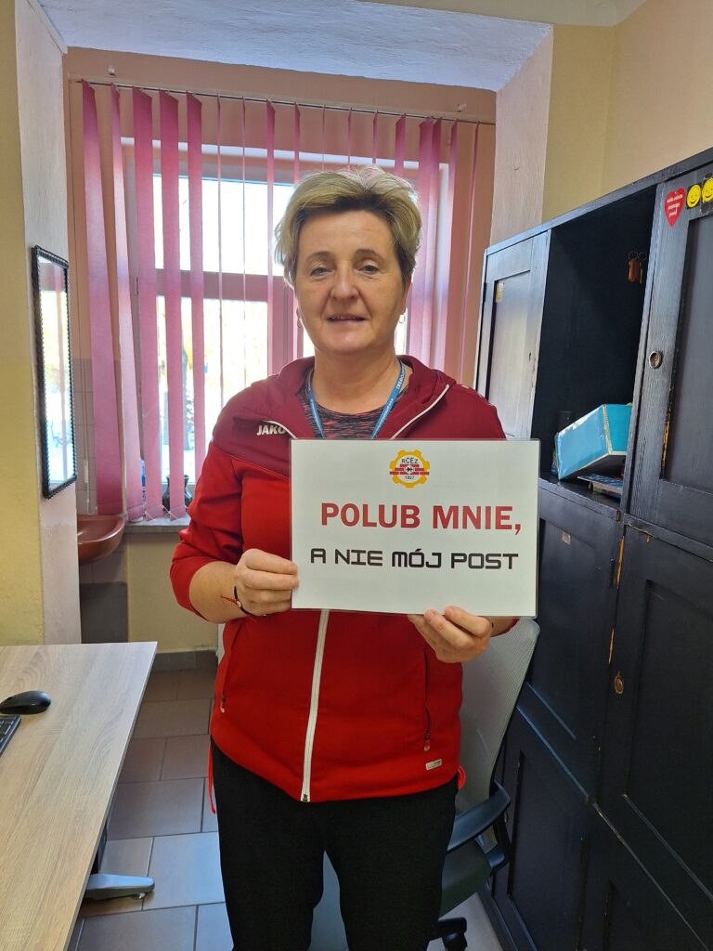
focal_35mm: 23
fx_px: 632
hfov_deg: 58.9
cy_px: 476
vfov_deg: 73.9
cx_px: 356
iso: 64
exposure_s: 1/50
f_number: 1.8
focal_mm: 5.54
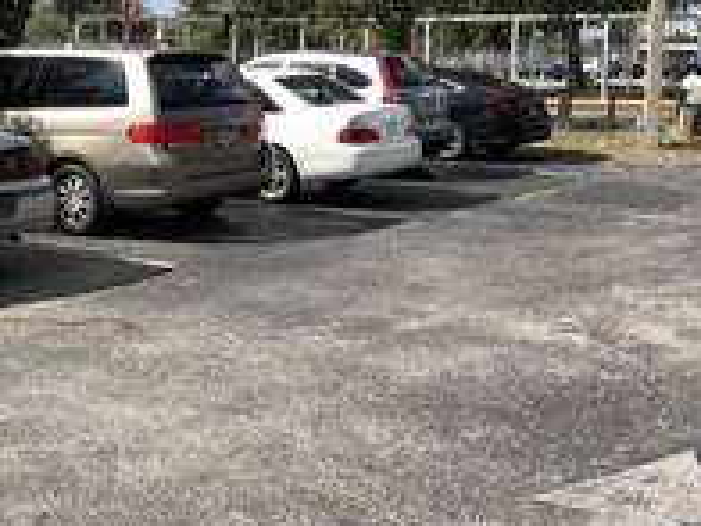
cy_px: 222
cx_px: 286
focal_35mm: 57
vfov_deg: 25.6
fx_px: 1154
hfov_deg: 33.7
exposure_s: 1/1333
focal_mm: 4
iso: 20
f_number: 1.8
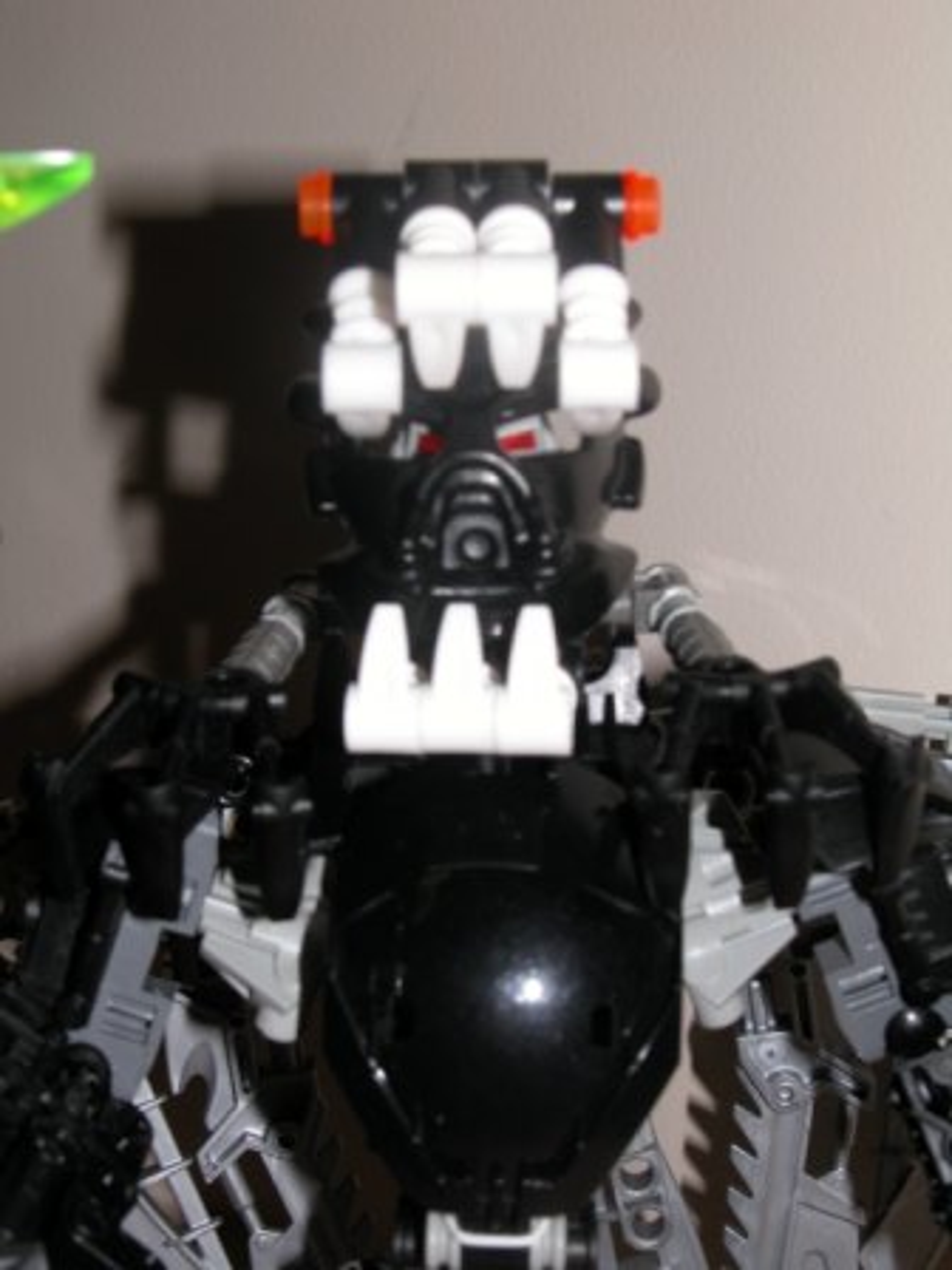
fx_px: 2677
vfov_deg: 26.7
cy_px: 635
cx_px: 476
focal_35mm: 73
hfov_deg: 20.2
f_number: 6
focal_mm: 18.8
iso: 100
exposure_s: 1/125
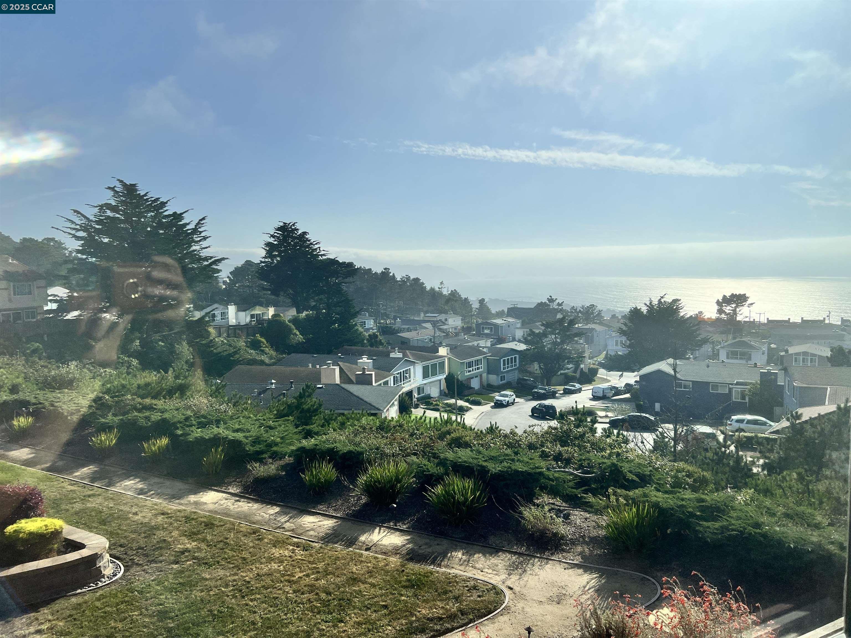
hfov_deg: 67.3
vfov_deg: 53.1
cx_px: 426
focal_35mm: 26
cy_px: 319
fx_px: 639
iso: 50
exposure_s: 1/11364
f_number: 1.5
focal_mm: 5.7
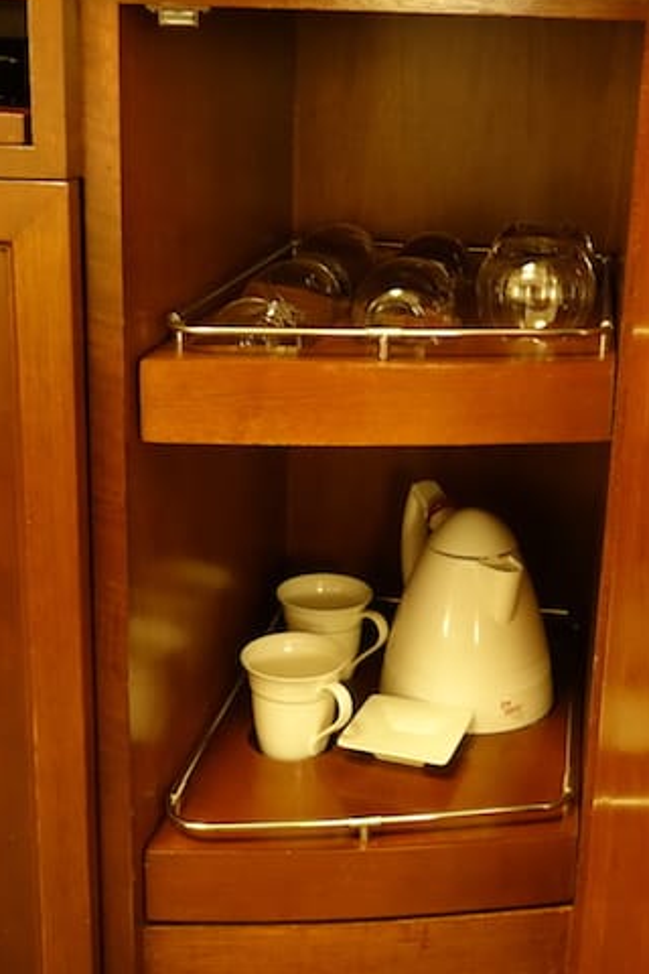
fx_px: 1352
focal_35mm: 50
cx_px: 381
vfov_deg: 39.5
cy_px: 418
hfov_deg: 27.0
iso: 1250
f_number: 2.8
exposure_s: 1/8
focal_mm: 14.7
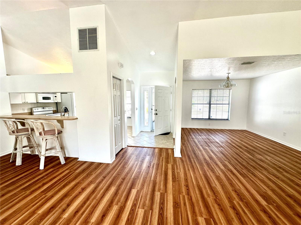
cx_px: 150
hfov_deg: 102.1
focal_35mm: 14
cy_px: 112
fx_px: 122
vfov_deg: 85.7
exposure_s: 1/120
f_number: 2.2
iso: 64
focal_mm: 2.22
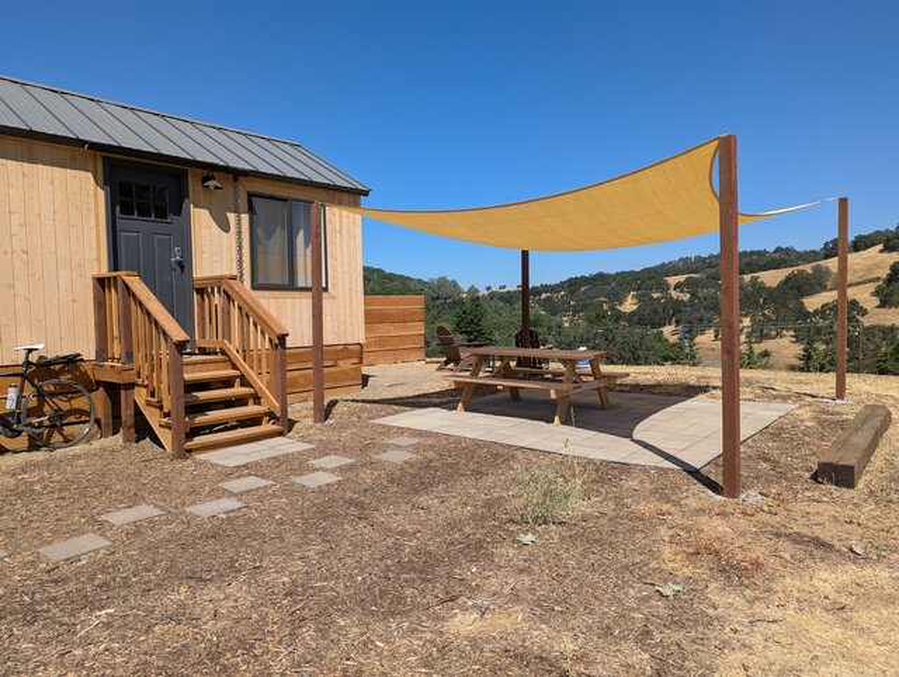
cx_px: 450
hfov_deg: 71.5
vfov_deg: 56.9
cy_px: 338
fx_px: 624
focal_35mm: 24
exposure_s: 1/2179
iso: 45
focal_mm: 6.81
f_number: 1.85
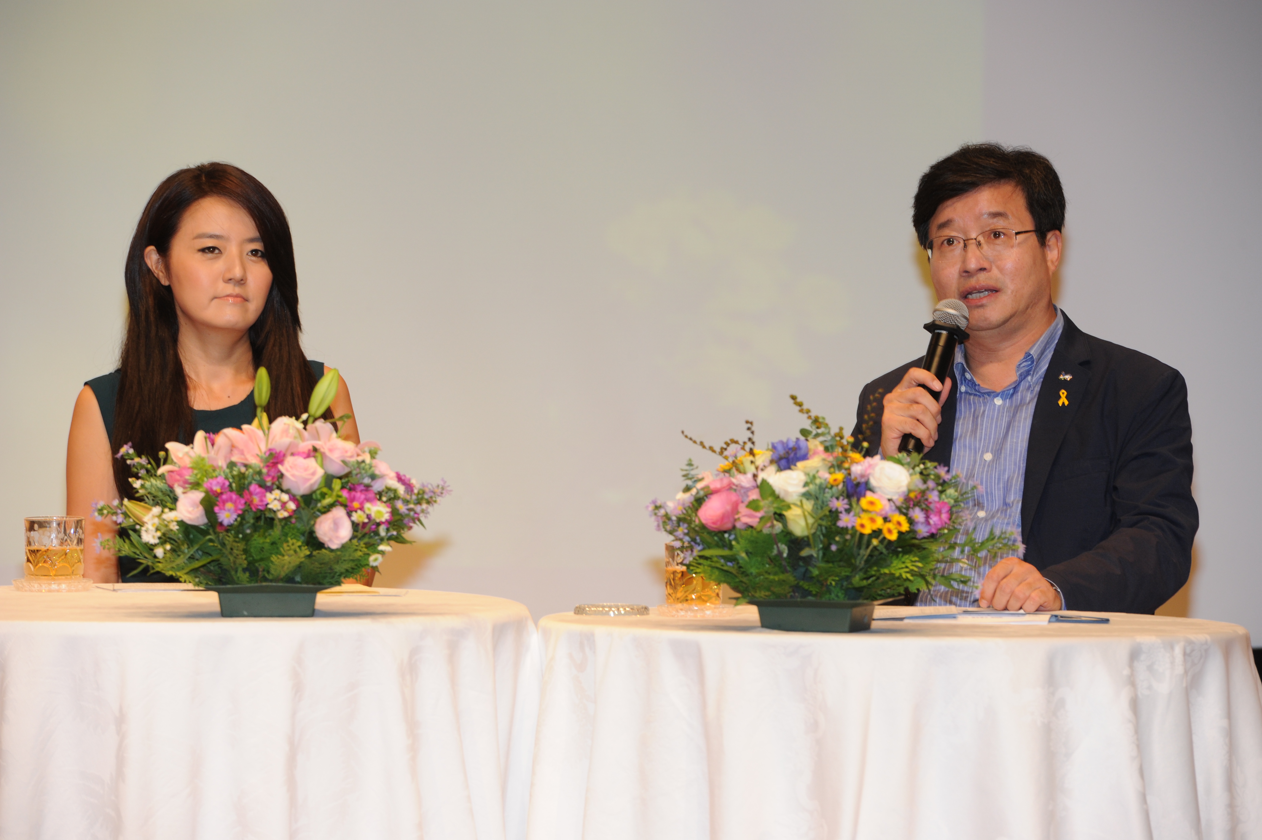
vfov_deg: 6.9
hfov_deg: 10.3
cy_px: 420
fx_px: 7007
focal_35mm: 200
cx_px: 631
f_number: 7.1
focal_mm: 200
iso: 1000
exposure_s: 1/60
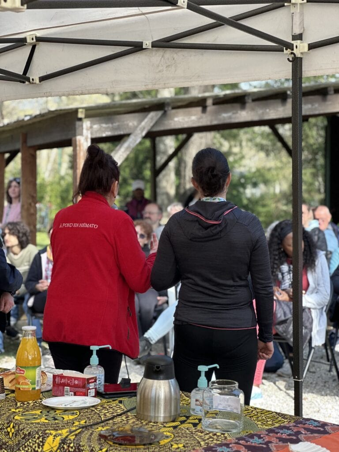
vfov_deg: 25.3
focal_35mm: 77
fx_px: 1005
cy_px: 226
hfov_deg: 19.1
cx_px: 170
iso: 50
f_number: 2.8
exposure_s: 1/121
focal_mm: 9
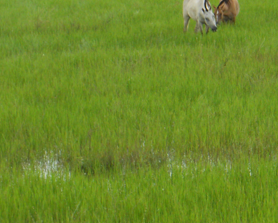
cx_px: 370
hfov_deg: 7.5
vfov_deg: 6.1
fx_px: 2090
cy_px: 87
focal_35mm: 254
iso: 125
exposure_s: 1/250
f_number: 4.9
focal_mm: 15.5
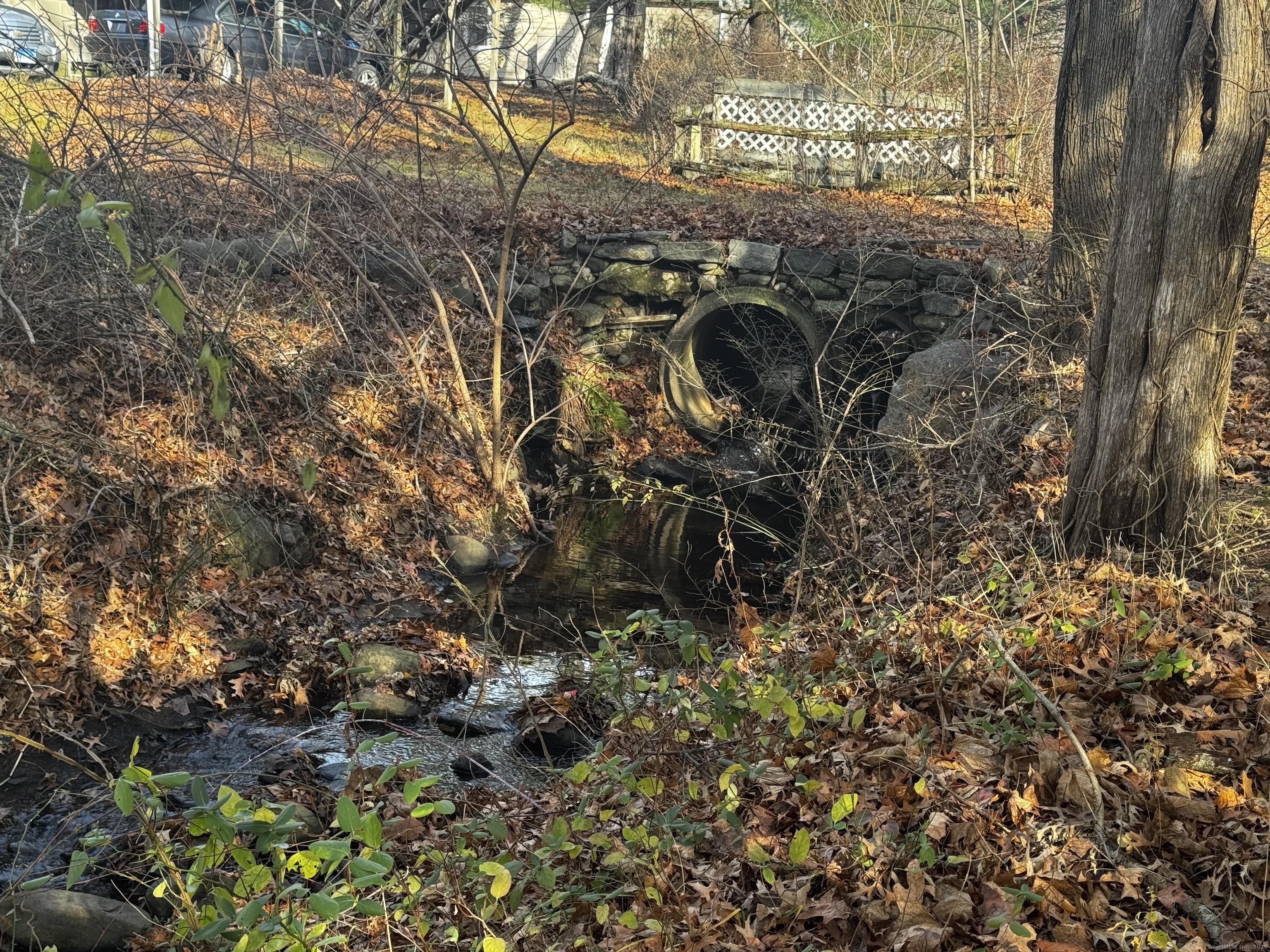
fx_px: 1761
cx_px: 635
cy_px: 476
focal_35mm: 48
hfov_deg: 39.7
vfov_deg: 30.3
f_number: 1.78
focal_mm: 6.76
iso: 64
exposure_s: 1/340
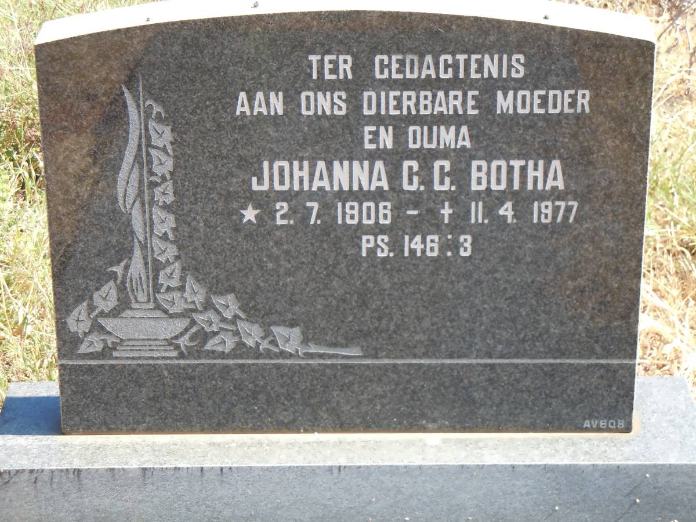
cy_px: 261
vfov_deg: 14.5
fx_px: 2051
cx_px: 348
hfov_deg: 19.3
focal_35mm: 102
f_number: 4.5
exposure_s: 1/250
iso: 200
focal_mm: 18.3
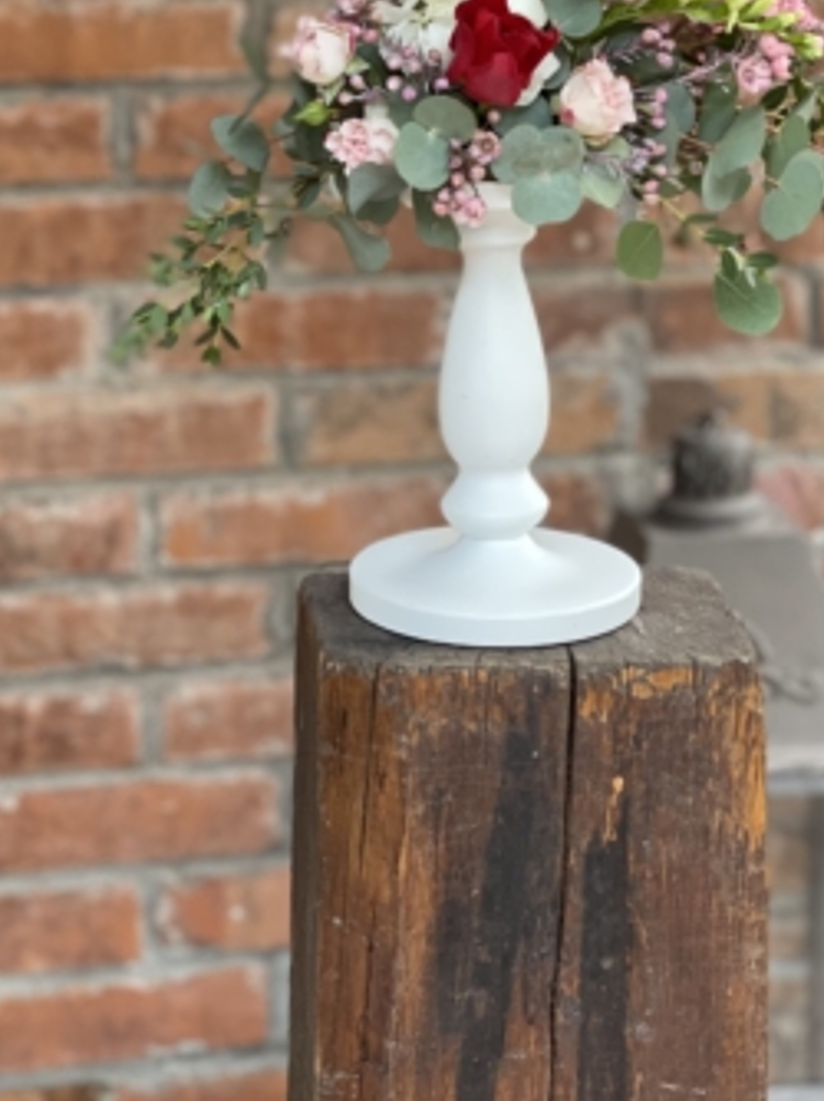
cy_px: 188
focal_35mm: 115
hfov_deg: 12.9
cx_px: 531
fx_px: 3655
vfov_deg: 17.0
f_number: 2.2
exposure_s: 1/121
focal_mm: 7.5
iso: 160
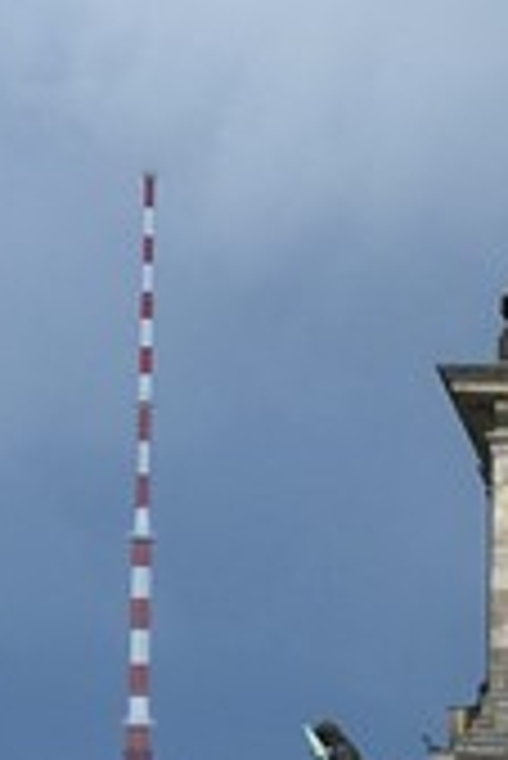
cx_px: 3250
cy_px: 908
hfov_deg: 2.0
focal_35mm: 661
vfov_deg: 3.1
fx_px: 13962
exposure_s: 1/250
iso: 200
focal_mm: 70
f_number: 16
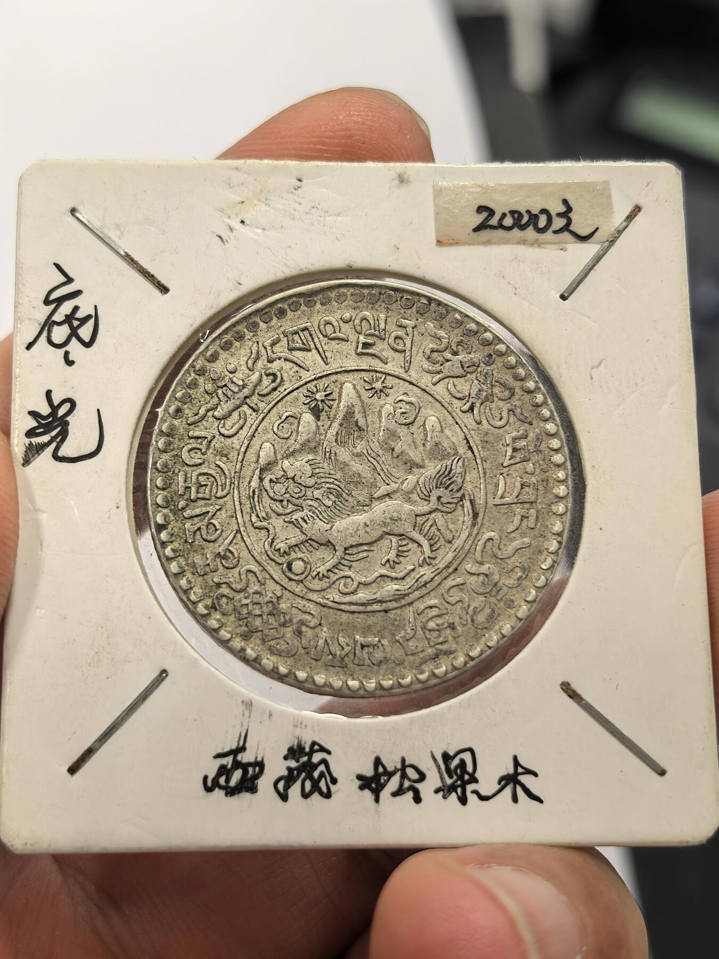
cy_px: 480
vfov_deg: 35.5
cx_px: 360
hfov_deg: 27.0
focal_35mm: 54
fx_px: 1495
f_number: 2
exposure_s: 1/100
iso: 320
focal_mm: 6.98
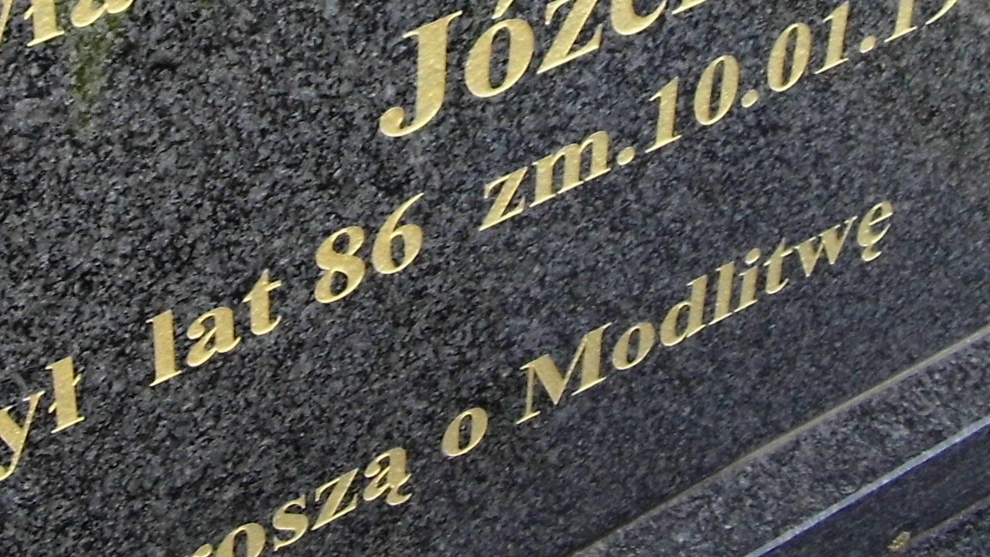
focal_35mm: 91
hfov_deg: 23.3
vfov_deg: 13.0
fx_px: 2389
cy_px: -111
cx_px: 322
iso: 100
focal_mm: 5.2
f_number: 3.2
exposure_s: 1/125
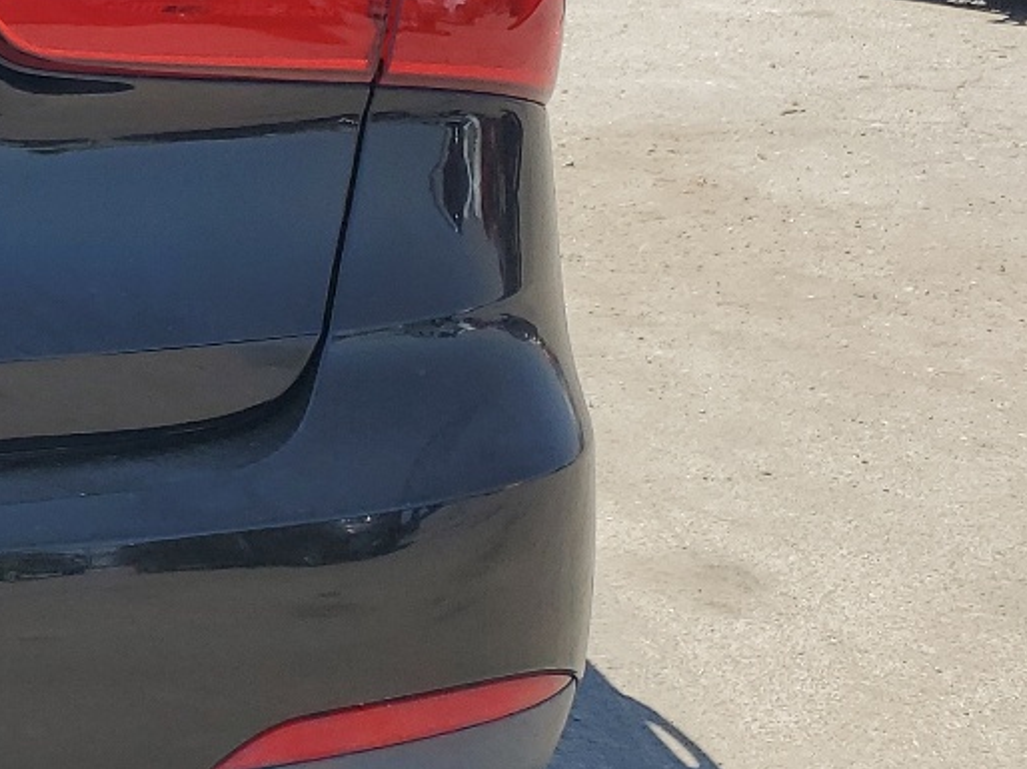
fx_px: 2402
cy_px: 278
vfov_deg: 18.2
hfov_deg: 21.1
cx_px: -428
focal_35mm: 81
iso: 50
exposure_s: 1/2500
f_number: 1.5
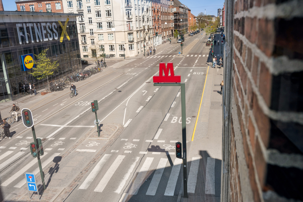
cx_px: 152
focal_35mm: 30
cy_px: 101
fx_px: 252
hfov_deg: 61.9
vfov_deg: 43.6
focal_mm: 30
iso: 400
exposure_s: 1/1000
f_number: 6.3
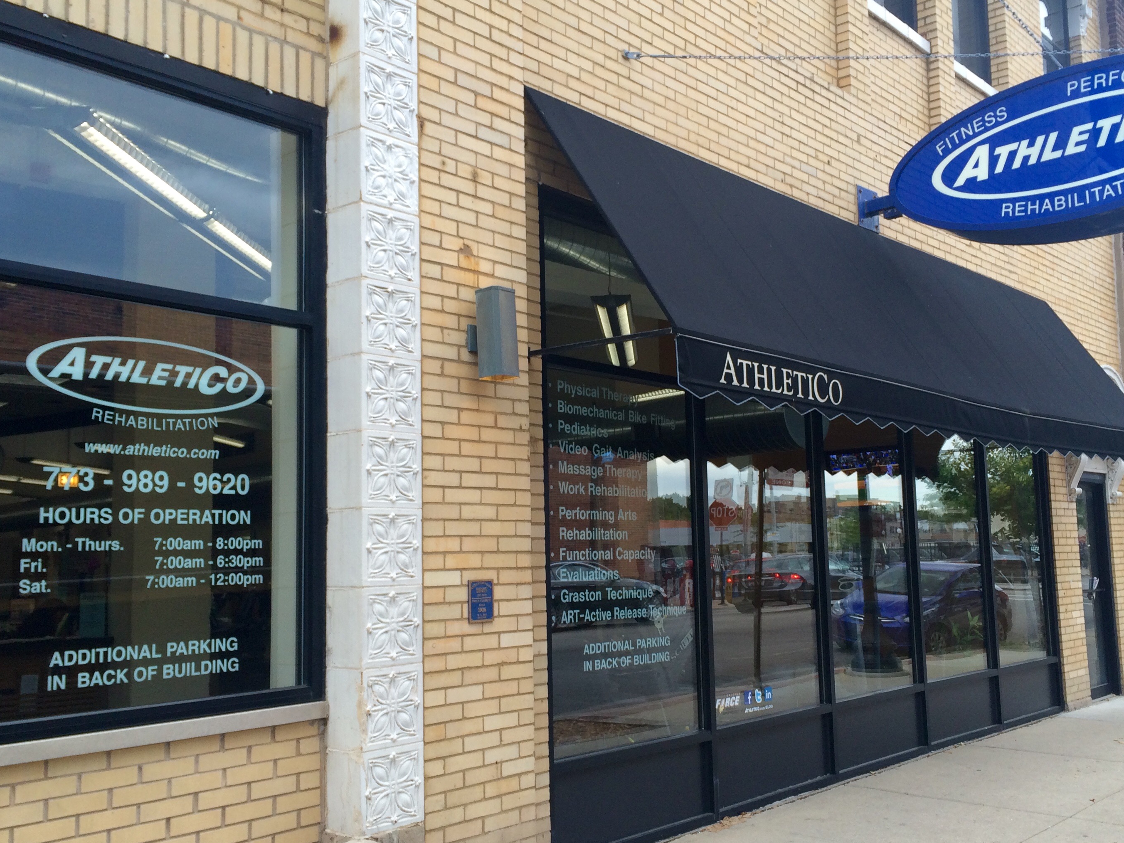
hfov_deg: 52.6
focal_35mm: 35
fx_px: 1136
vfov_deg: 40.7
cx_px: 610
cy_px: 436
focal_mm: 4.15
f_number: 2.2
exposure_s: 1/120
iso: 40
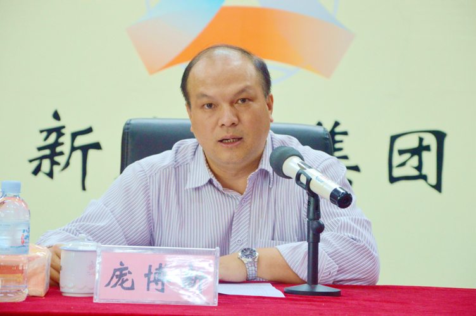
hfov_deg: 14.9
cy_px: 158
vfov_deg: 9.9
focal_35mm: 138
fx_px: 1823
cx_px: 238
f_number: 5.6
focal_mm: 92
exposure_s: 1/60
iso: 1000
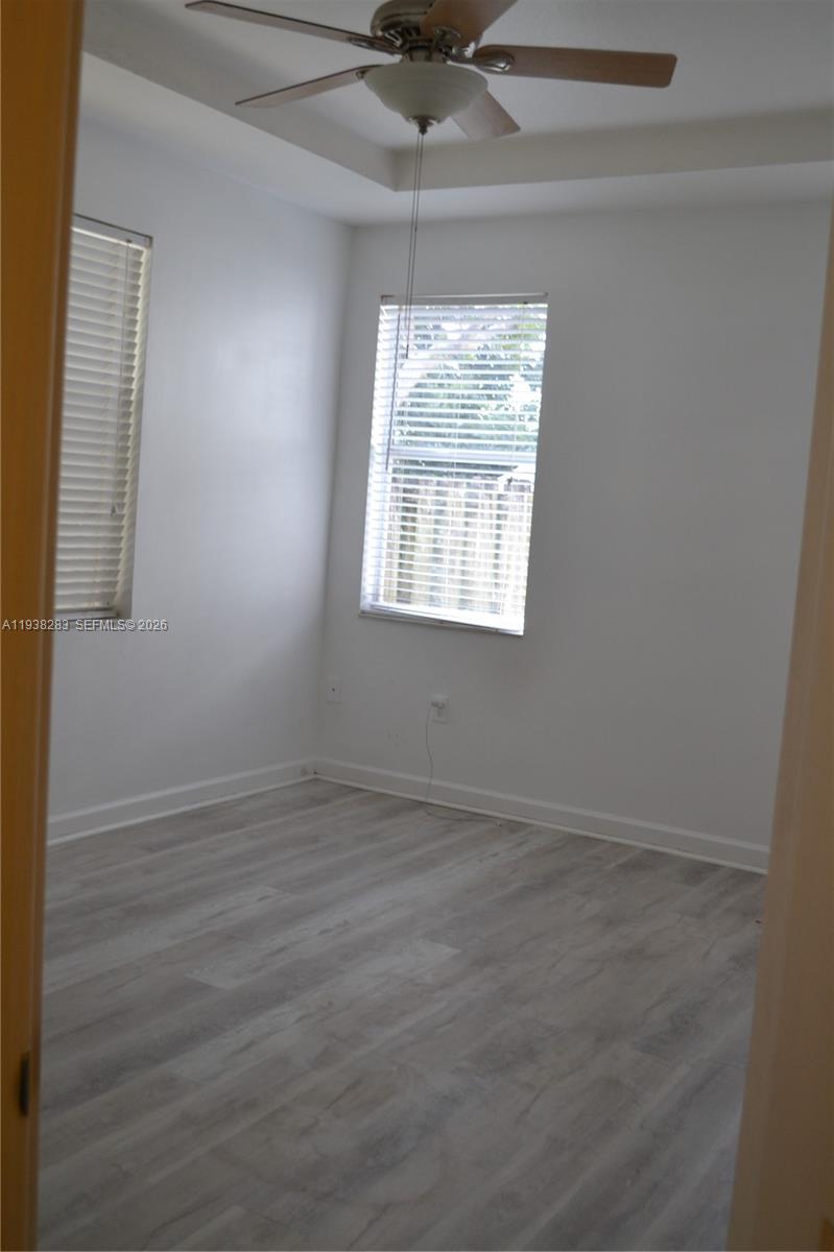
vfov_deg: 53.2
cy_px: 626
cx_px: 417
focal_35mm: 36
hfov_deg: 36.8
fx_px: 1252
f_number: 4
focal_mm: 24
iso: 400
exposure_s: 1/60
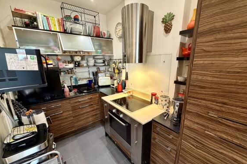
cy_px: 88
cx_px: 125
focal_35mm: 15
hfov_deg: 100.4
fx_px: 103
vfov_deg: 77.2
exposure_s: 1/50
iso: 500
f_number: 2.2
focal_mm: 2.22
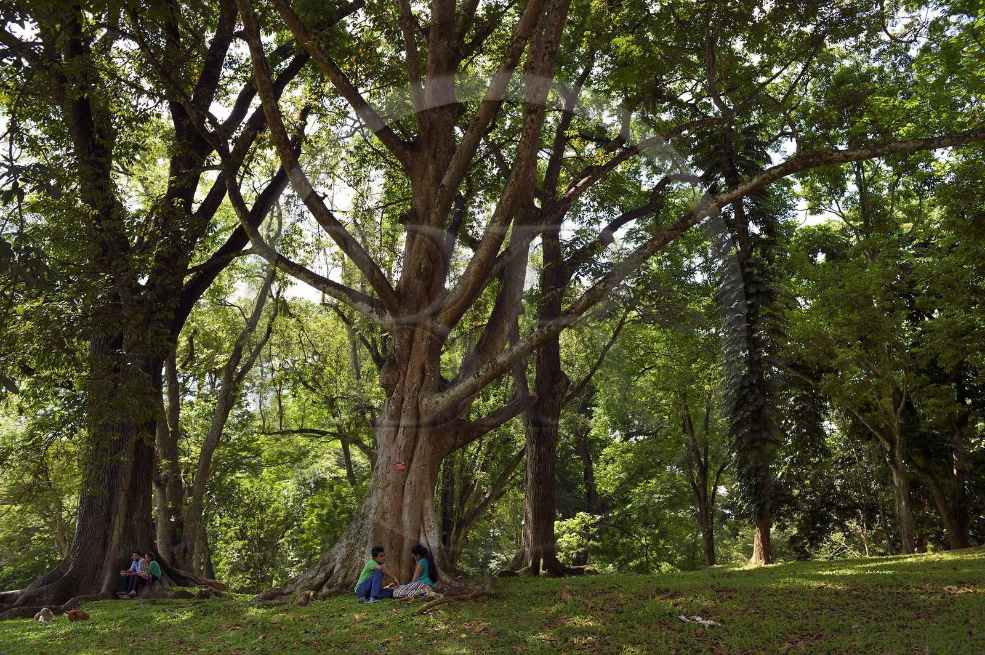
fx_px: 793
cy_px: 328
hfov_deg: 63.7
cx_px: 492
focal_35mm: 29
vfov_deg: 44.9
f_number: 6.3
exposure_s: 1/160
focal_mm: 29
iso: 200
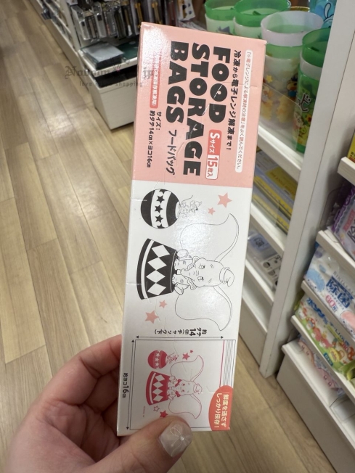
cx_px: 178
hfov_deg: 56.8
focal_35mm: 24
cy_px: 236
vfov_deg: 71.6
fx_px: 328
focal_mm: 2.22
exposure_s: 1/100
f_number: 2.2
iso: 80
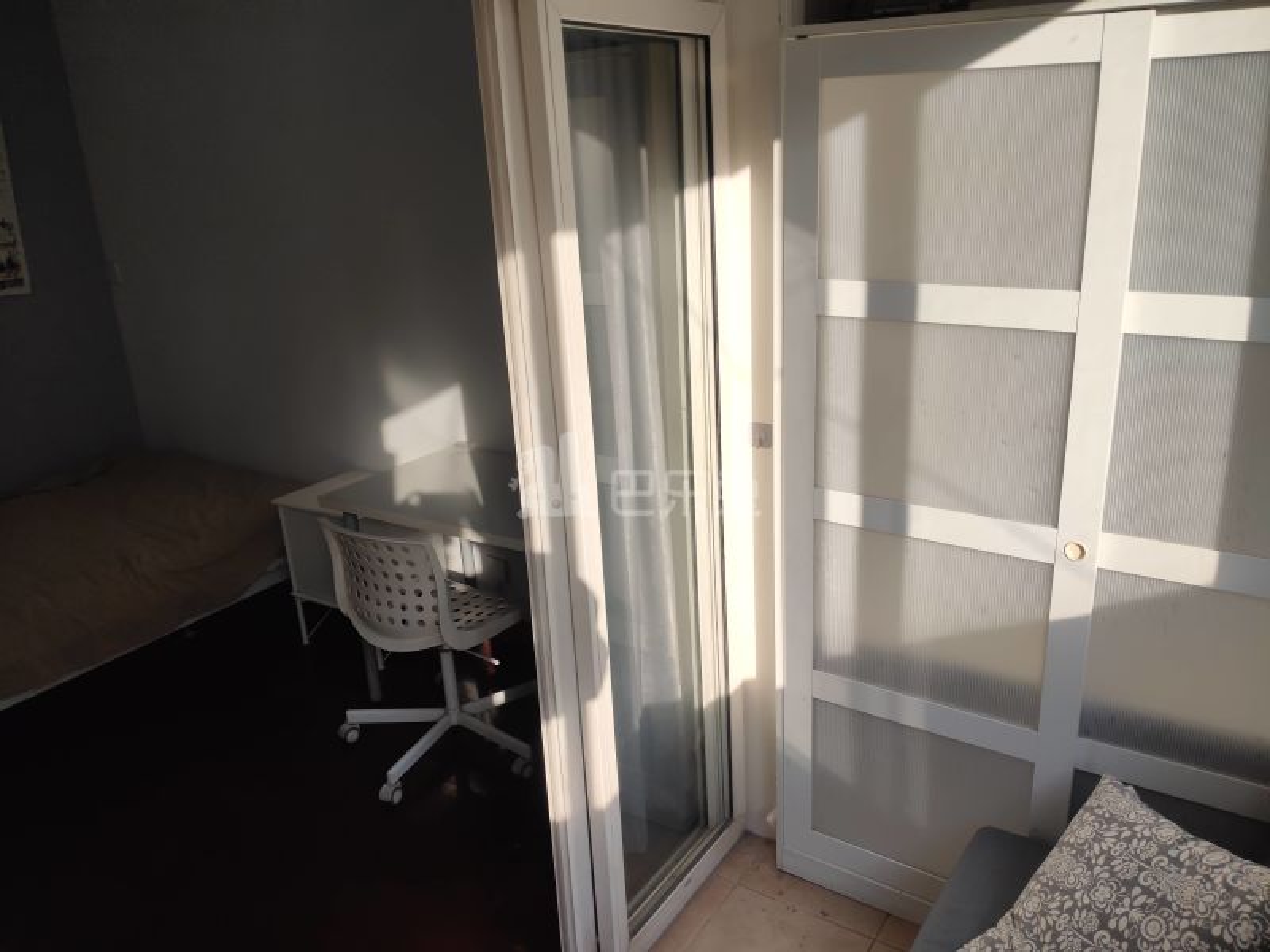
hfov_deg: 65.3
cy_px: 476
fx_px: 991
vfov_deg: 51.4
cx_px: 635
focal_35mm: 27
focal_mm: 4.05
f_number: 1.78
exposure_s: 1/759
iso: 50
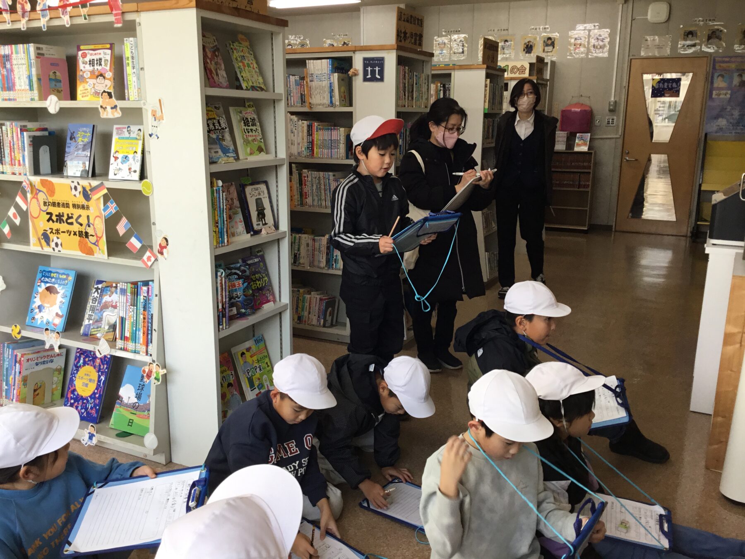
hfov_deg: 58.4
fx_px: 667
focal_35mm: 31
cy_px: 280
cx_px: 372
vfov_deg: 45.4
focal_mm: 3.3
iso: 50
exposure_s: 1/120
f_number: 2.4
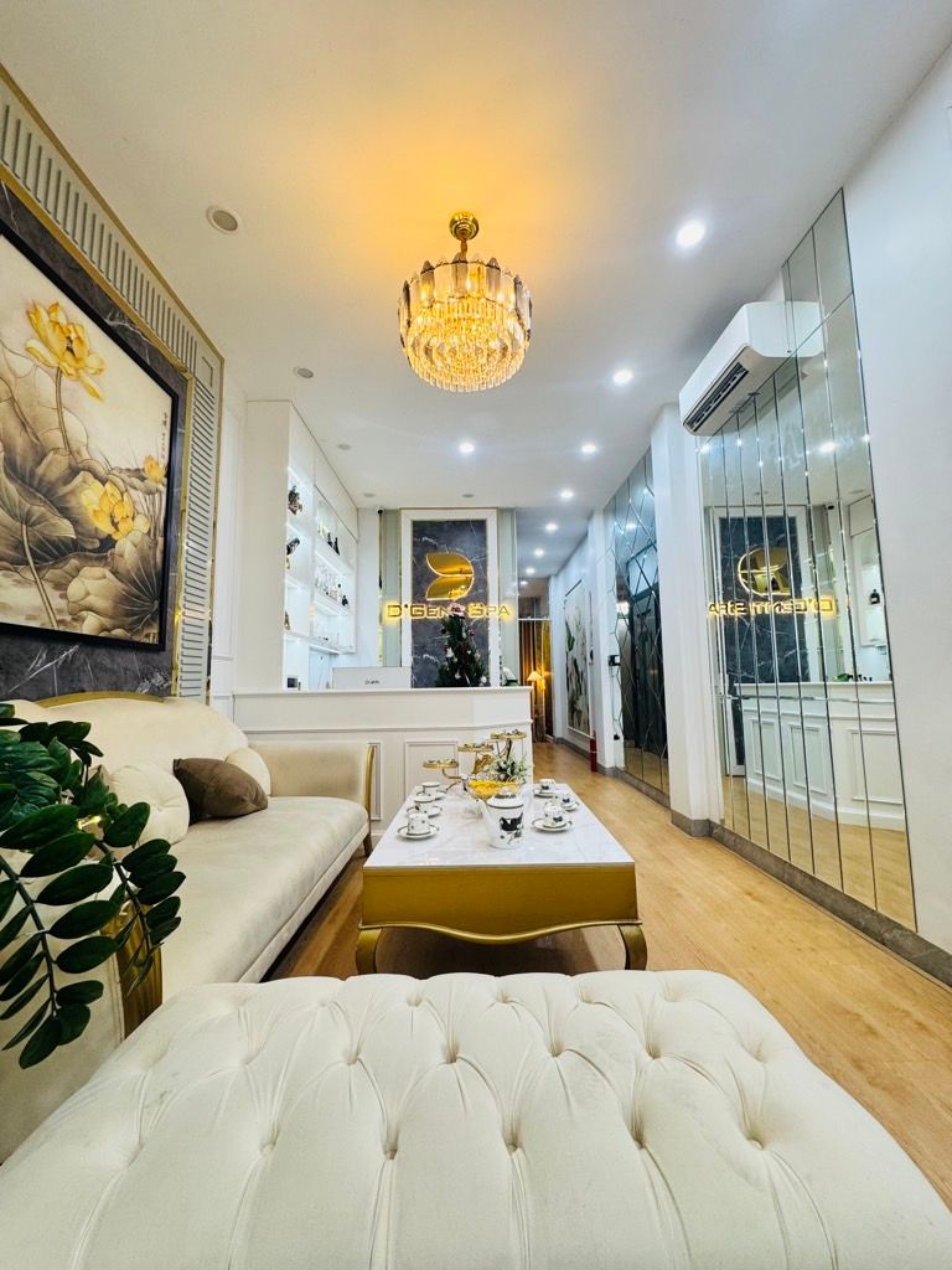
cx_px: 476
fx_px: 513
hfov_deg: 85.7
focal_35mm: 14
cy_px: 635
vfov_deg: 102.1
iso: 125
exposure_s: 1/100
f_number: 2.2
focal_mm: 2.22
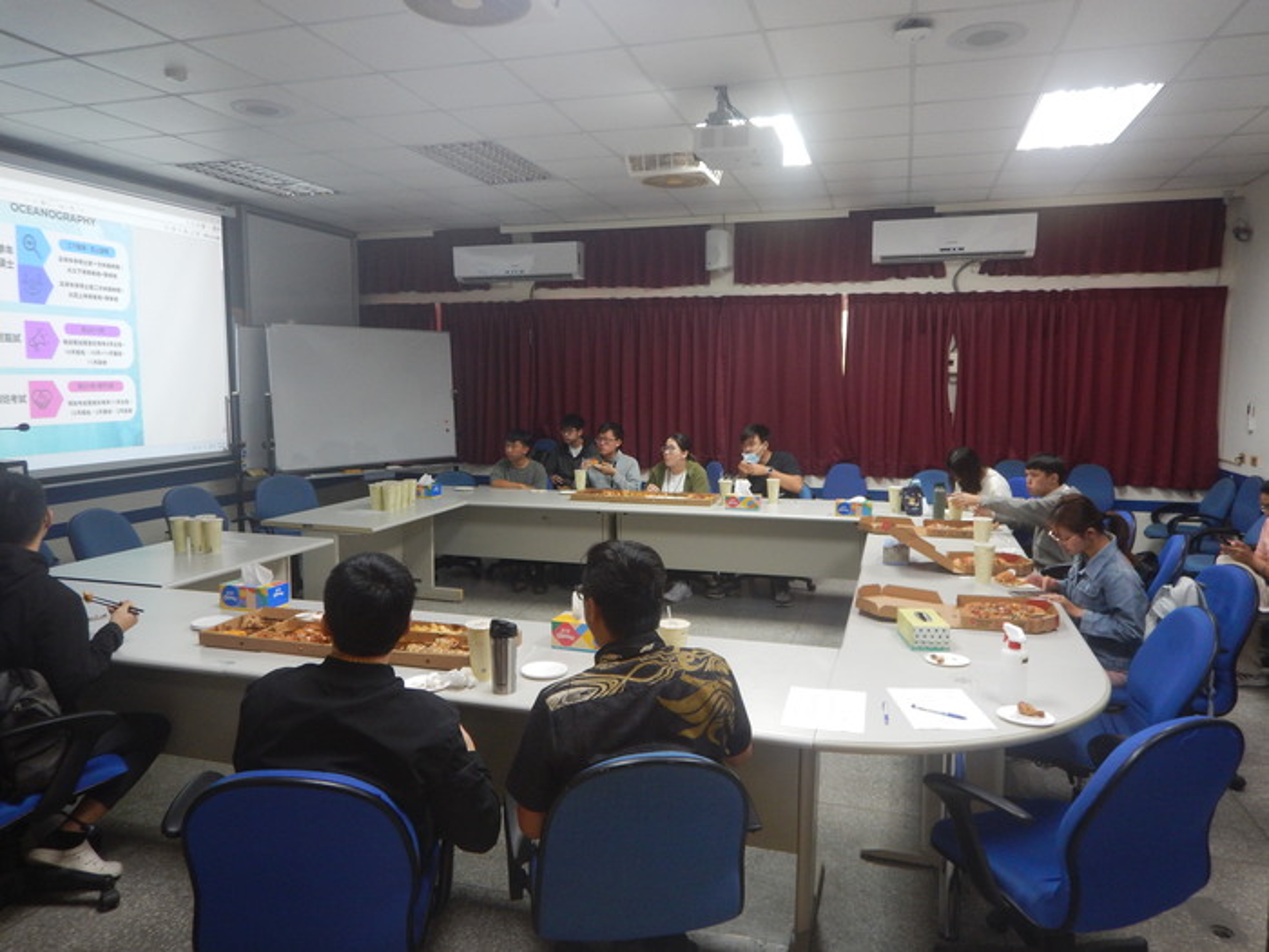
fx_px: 880
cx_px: 634
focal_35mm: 24
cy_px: 476
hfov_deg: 71.6
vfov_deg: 56.8
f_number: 2.8
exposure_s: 1/30
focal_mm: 4.3
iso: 200
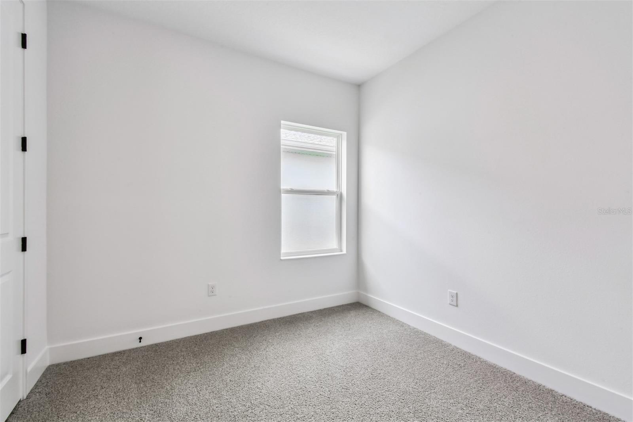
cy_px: 211
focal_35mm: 15
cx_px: 316
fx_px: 264
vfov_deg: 77.3
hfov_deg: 100.4
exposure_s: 1/3.33
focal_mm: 10
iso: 100
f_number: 22
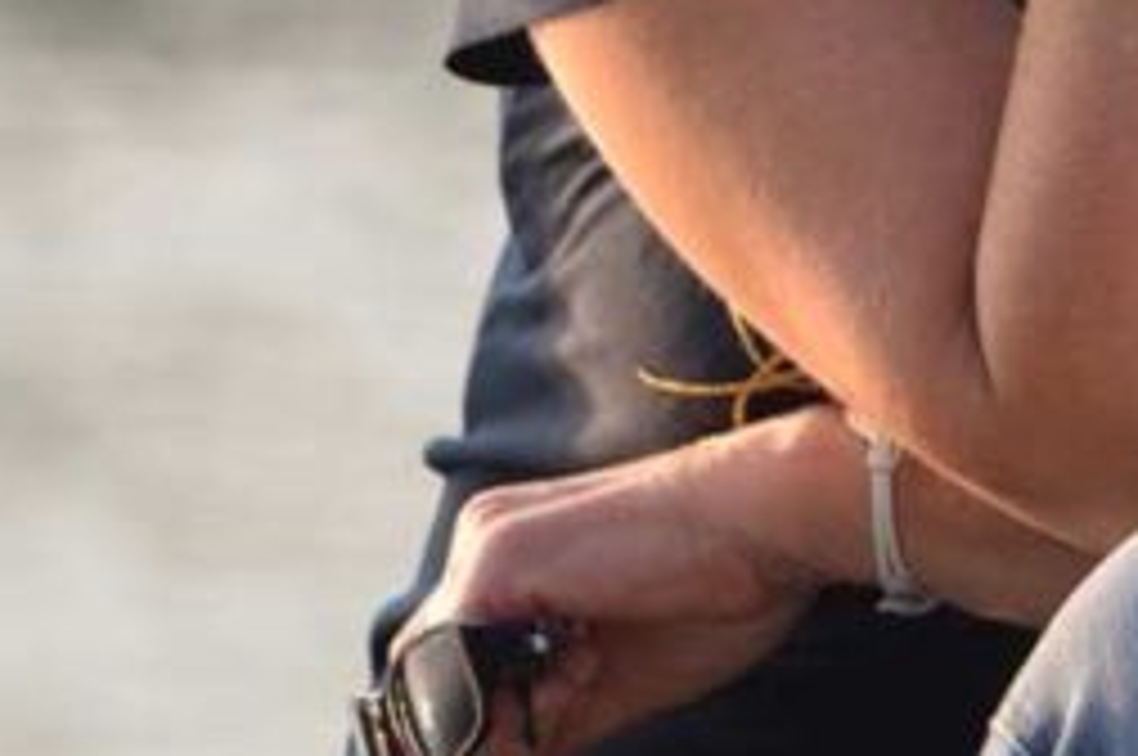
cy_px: -349
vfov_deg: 1.4
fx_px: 31570
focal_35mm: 1000
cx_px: 1610
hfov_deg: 2.1
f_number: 5.3
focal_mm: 220
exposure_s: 1/200
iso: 160
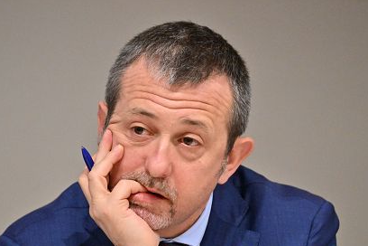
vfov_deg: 2.7
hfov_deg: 4.1
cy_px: 151
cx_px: 155
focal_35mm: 502
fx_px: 5131
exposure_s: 1/100
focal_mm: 400
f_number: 6.3
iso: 5000
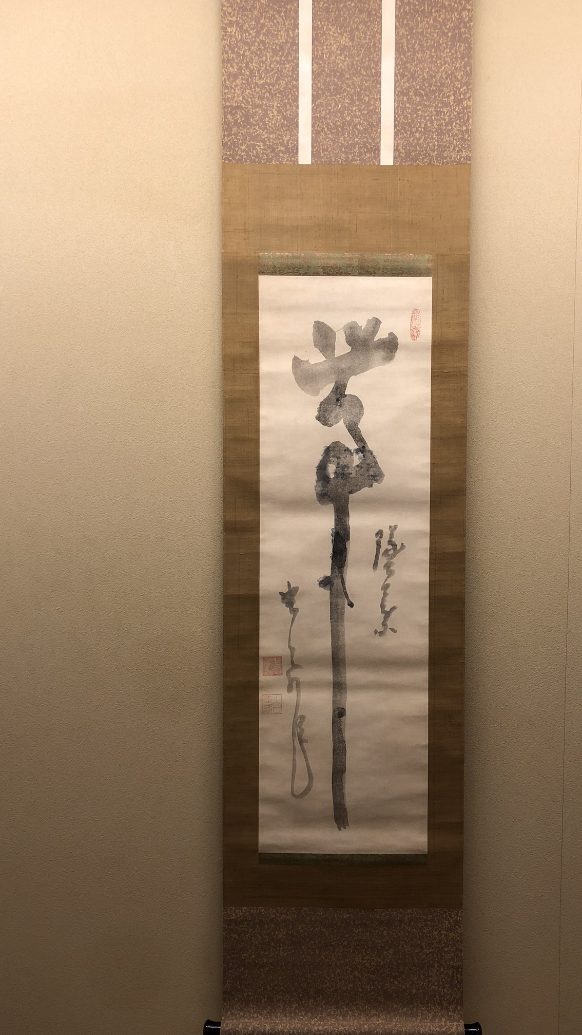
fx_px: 850
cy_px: 513
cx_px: 344
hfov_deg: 37.7
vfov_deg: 62.6
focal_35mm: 31
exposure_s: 1/30
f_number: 1.8
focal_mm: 3.99
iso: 32
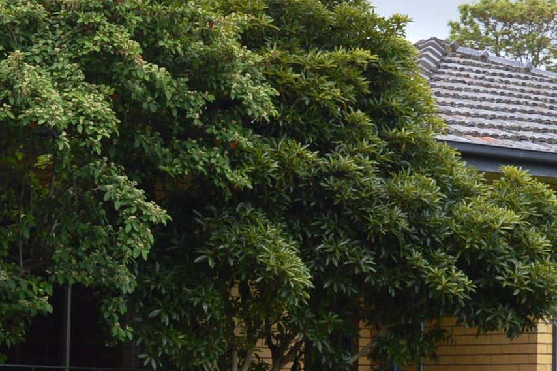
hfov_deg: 13.9
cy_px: 379
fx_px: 2288
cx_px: 185
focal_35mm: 148
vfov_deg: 9.2
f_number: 6.3
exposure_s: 1/200
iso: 100
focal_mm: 28
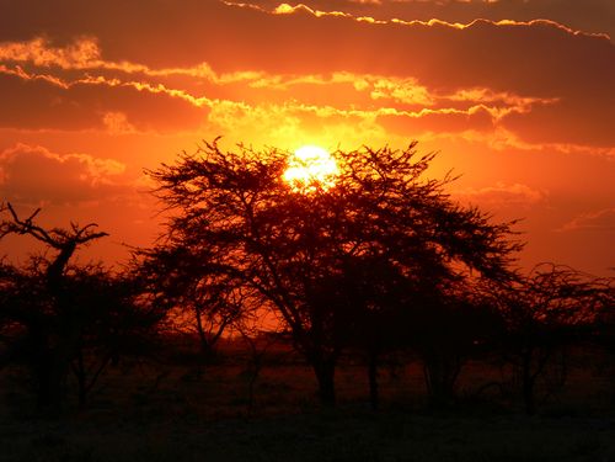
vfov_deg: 4.7
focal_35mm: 313
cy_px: 231
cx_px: 308
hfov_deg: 6.3
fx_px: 5561
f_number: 5.6
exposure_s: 1/640
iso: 80
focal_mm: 52.1
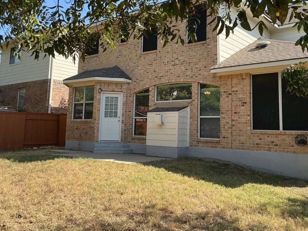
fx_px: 320
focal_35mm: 36
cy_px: 90
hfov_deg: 51.3
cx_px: 164
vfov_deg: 39.5
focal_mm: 3
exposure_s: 1/657
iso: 25
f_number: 1.8
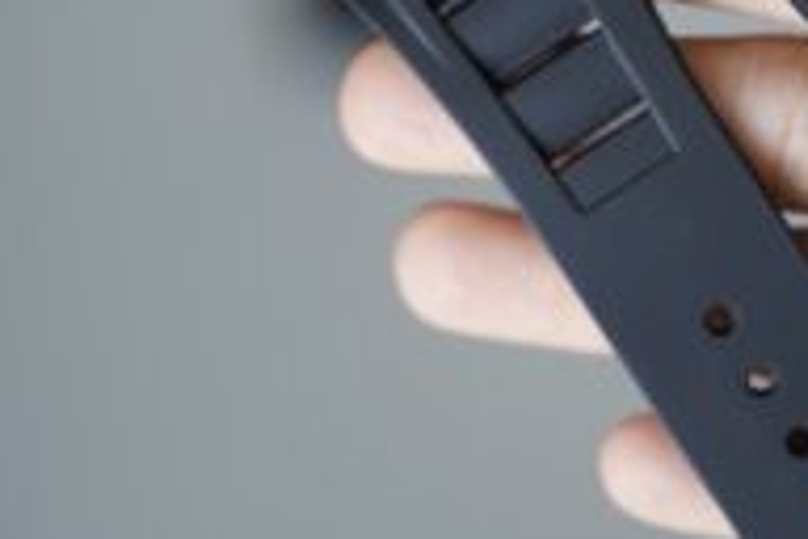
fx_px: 3501
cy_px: 74
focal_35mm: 156
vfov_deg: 8.8
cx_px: 758
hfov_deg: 13.0
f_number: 4
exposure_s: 1/80
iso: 250
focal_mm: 75
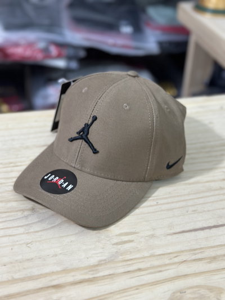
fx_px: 416
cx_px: 112
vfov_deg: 39.6
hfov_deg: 30.3
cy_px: 150
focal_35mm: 48
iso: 160
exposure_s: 1/50
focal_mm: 6.86
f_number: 1.78
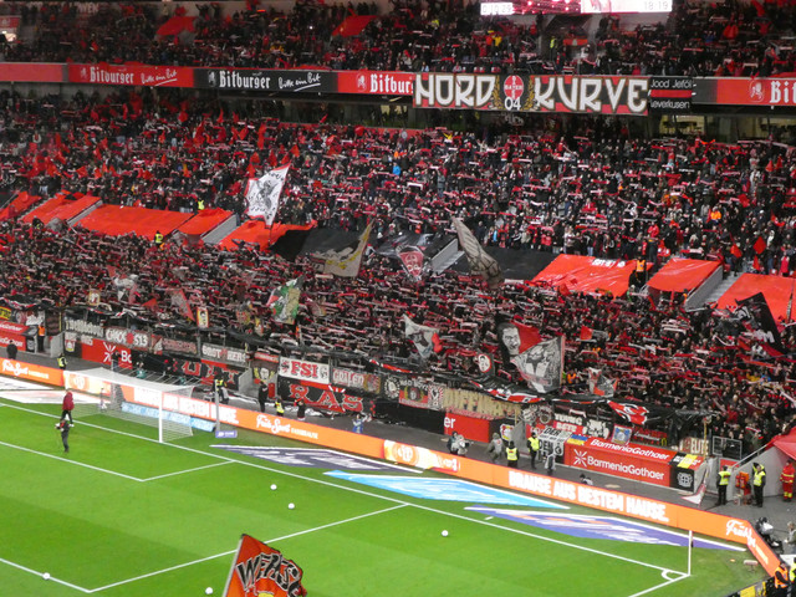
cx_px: 398
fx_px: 1610
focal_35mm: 70
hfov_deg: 27.8
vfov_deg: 21.0
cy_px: 298
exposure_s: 1/80
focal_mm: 12.5
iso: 1600
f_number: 4.5
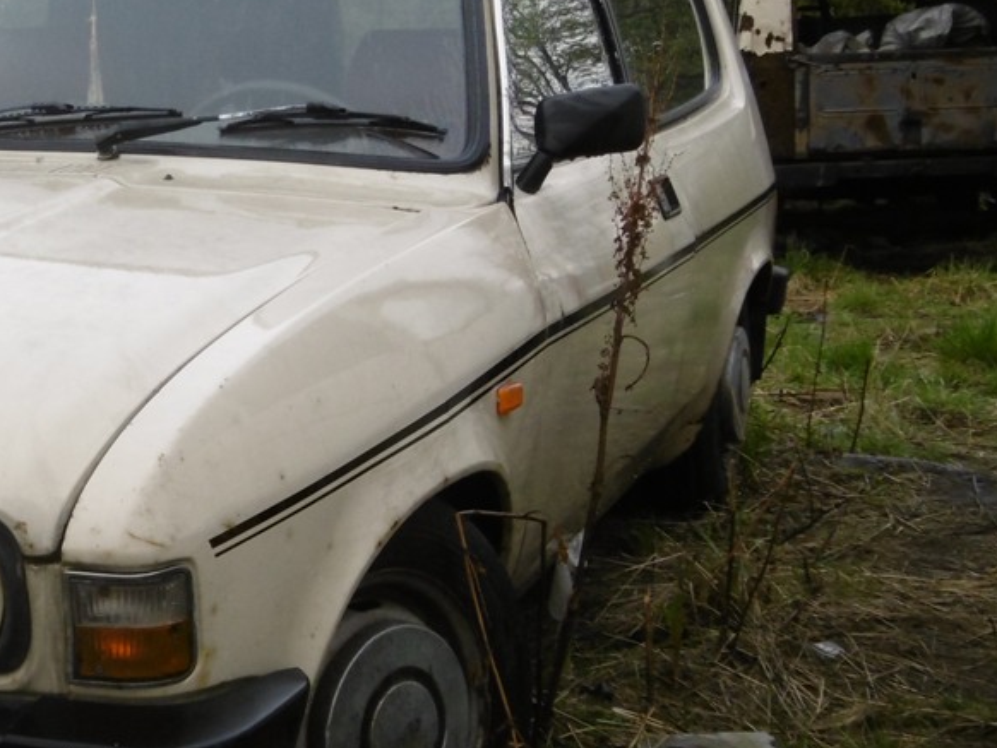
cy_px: 386
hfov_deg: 24.2
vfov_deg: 19.4
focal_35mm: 76
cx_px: -57
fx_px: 2190
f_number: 3.5
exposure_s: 1/80
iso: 100
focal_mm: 5.8
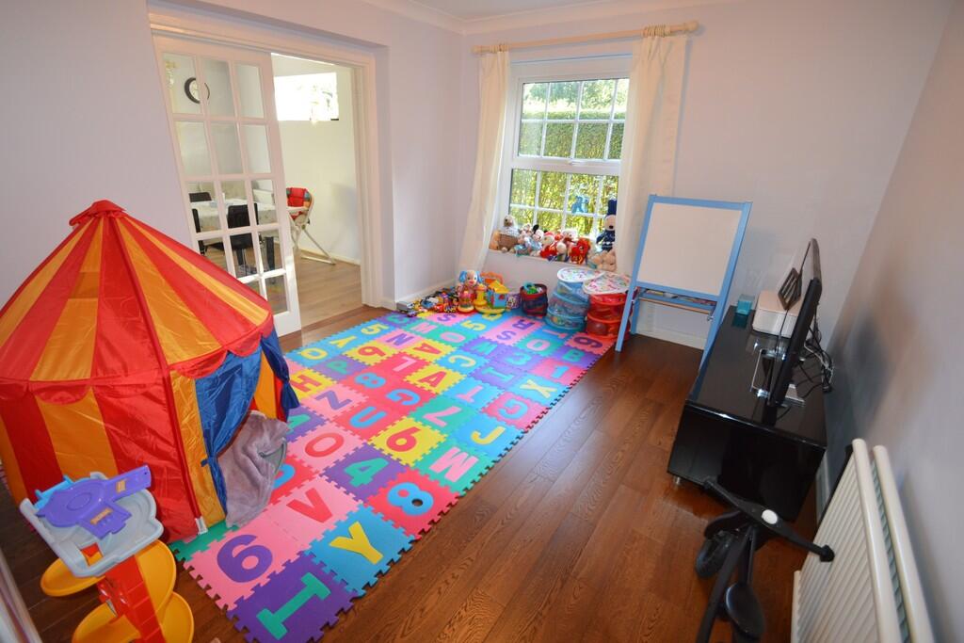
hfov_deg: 100.4
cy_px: 322
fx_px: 402
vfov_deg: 77.3
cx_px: 482
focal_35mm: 15
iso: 400
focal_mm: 10
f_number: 3.5
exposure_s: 1/60
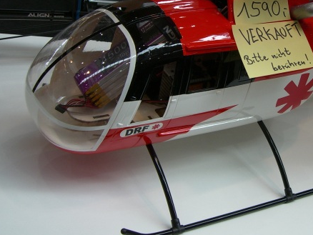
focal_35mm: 65
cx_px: 255
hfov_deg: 29.1
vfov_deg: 22.4
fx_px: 588
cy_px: 58
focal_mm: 6.2
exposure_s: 1/100
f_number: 2.7
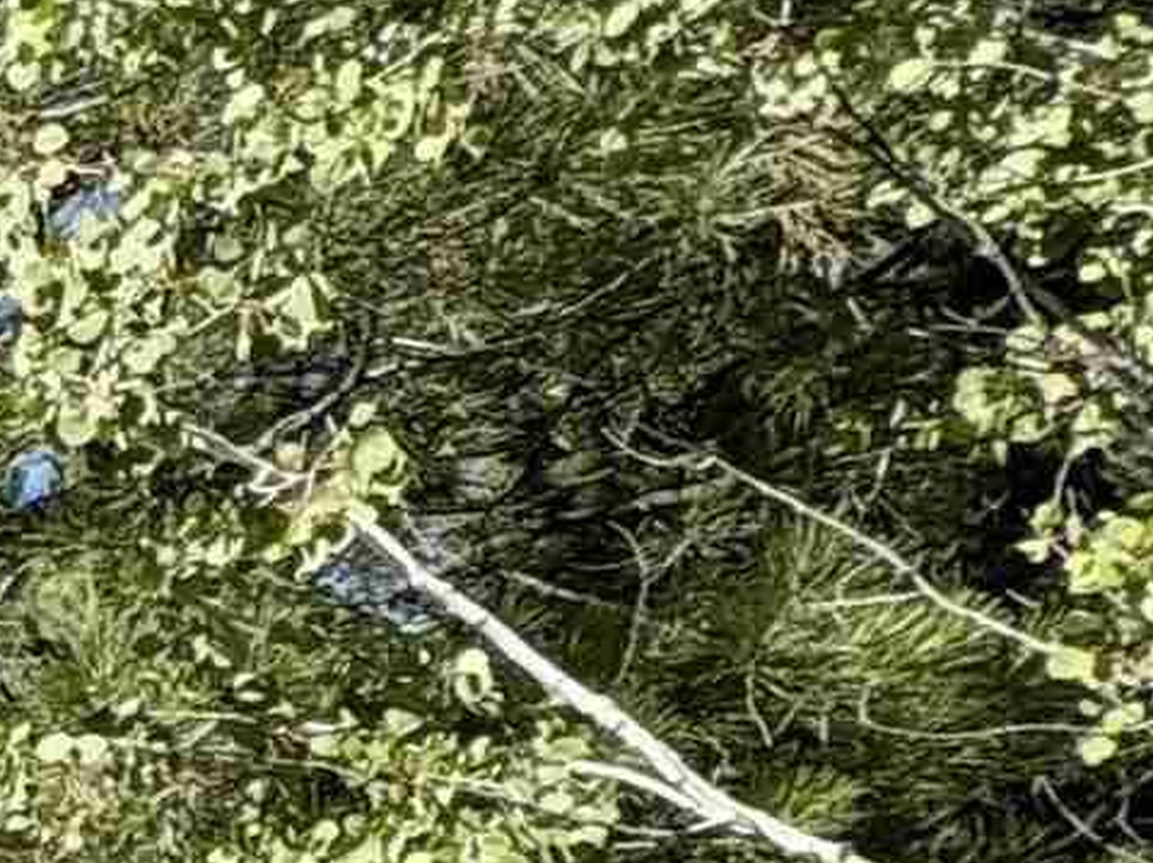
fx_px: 2996
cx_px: -2352
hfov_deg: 11.3
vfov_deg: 14.8
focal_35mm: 90
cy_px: 1415
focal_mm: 2.22
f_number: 2.2
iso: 50
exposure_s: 1/675
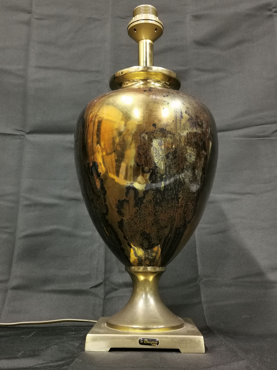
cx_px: 138
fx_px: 384
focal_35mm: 36
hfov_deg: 39.7
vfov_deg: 51.4
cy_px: 185
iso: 500
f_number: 1.8
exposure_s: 1/25
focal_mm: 5.58
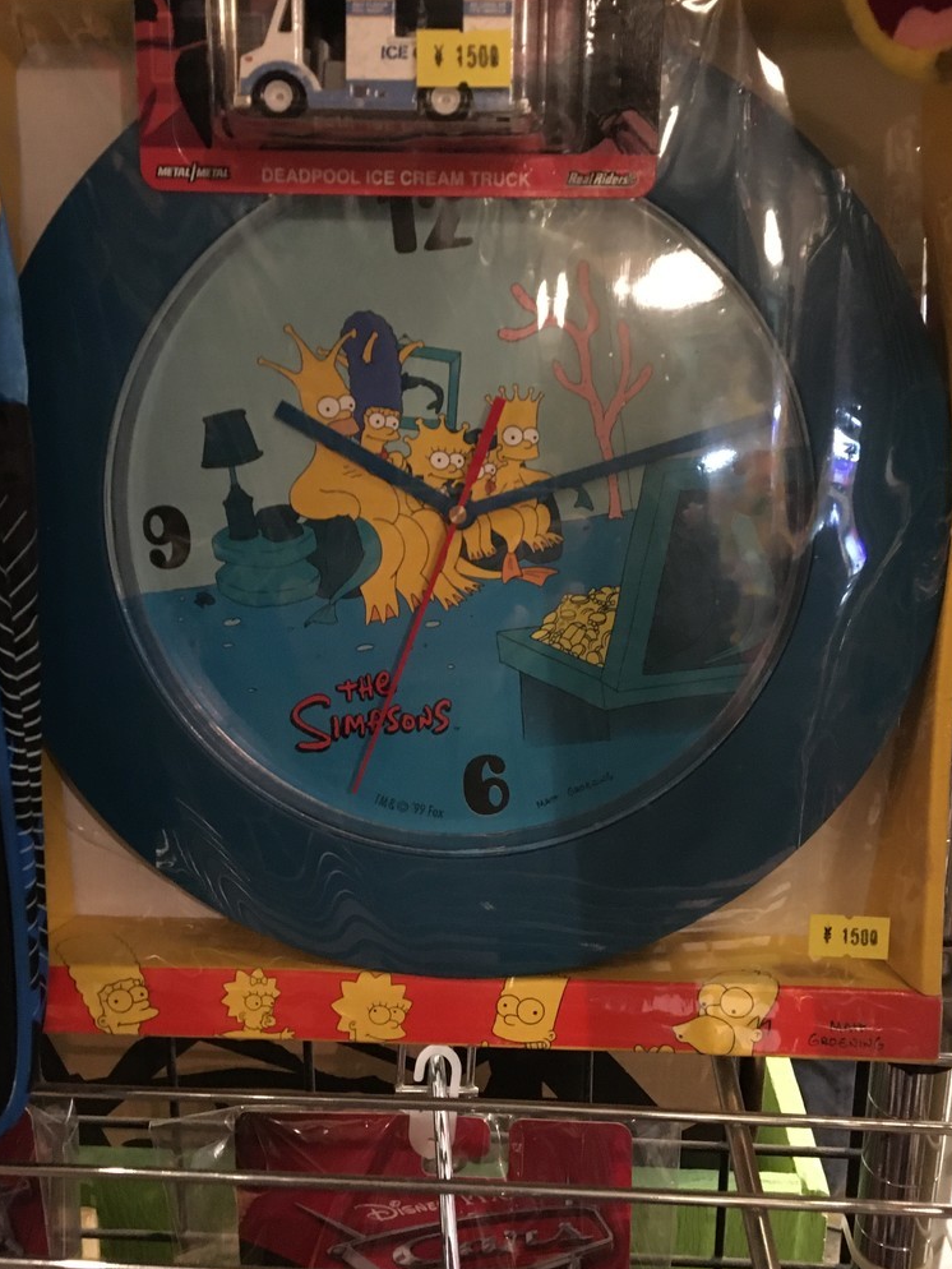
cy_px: 595
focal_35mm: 35
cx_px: 468
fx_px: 1283
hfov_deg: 40.7
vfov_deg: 52.6
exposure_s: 1/15
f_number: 2.2
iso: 500
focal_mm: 4.15
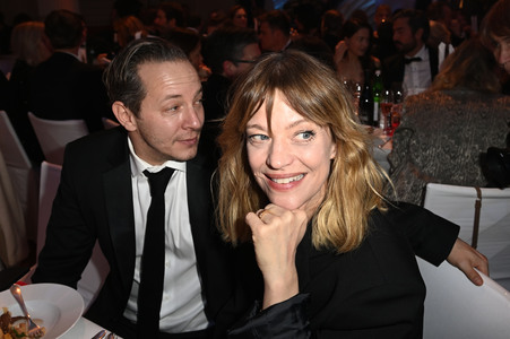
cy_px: 170
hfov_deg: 63.7
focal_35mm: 29
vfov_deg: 44.9
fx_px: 411
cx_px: 255
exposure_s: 1/60
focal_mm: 29
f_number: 5.6
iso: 2000
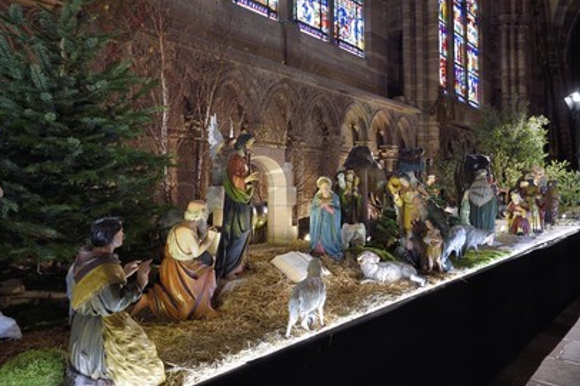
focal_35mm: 28
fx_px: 451
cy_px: 192
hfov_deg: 65.5
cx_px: 284
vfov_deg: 46.3
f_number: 9
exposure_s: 1/20
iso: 1600
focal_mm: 27
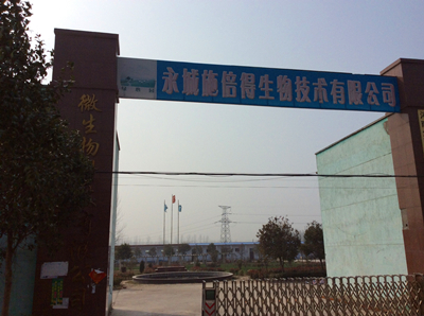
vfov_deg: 44.0
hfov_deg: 56.9
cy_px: 158
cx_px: 212
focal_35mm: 32
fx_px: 391
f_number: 2.4
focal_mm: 3.3
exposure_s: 1/4405
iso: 32
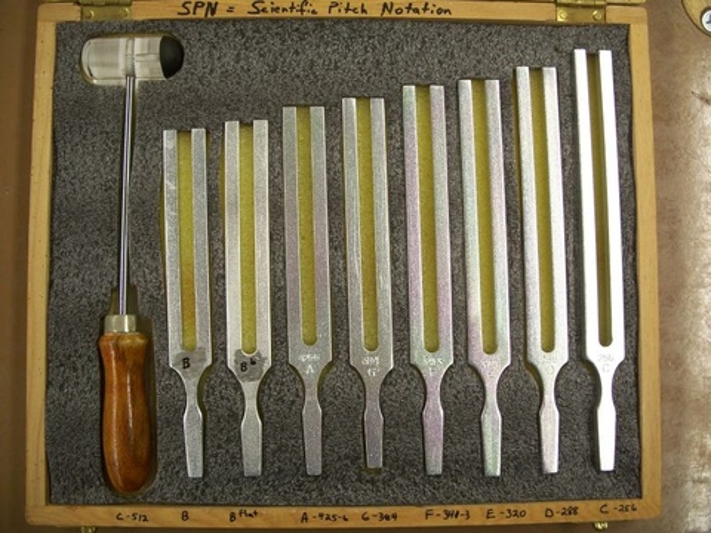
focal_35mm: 37
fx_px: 760
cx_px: 356
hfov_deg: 50.1
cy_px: 266
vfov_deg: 38.7
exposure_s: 1/30
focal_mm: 7.8
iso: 125
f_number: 2.8
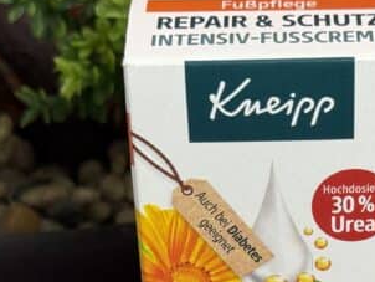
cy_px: 302
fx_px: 1323
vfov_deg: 12.0
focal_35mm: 122
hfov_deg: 16.1
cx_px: 272
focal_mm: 6.76
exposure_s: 1/100
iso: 80
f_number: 1.78
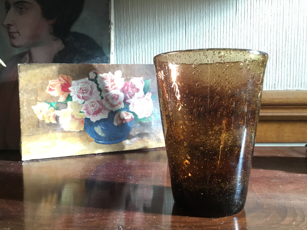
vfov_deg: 45.4
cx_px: 154
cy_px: 115
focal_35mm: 31
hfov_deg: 58.4
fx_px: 275
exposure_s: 1/33
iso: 100
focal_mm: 3.3
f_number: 2.4
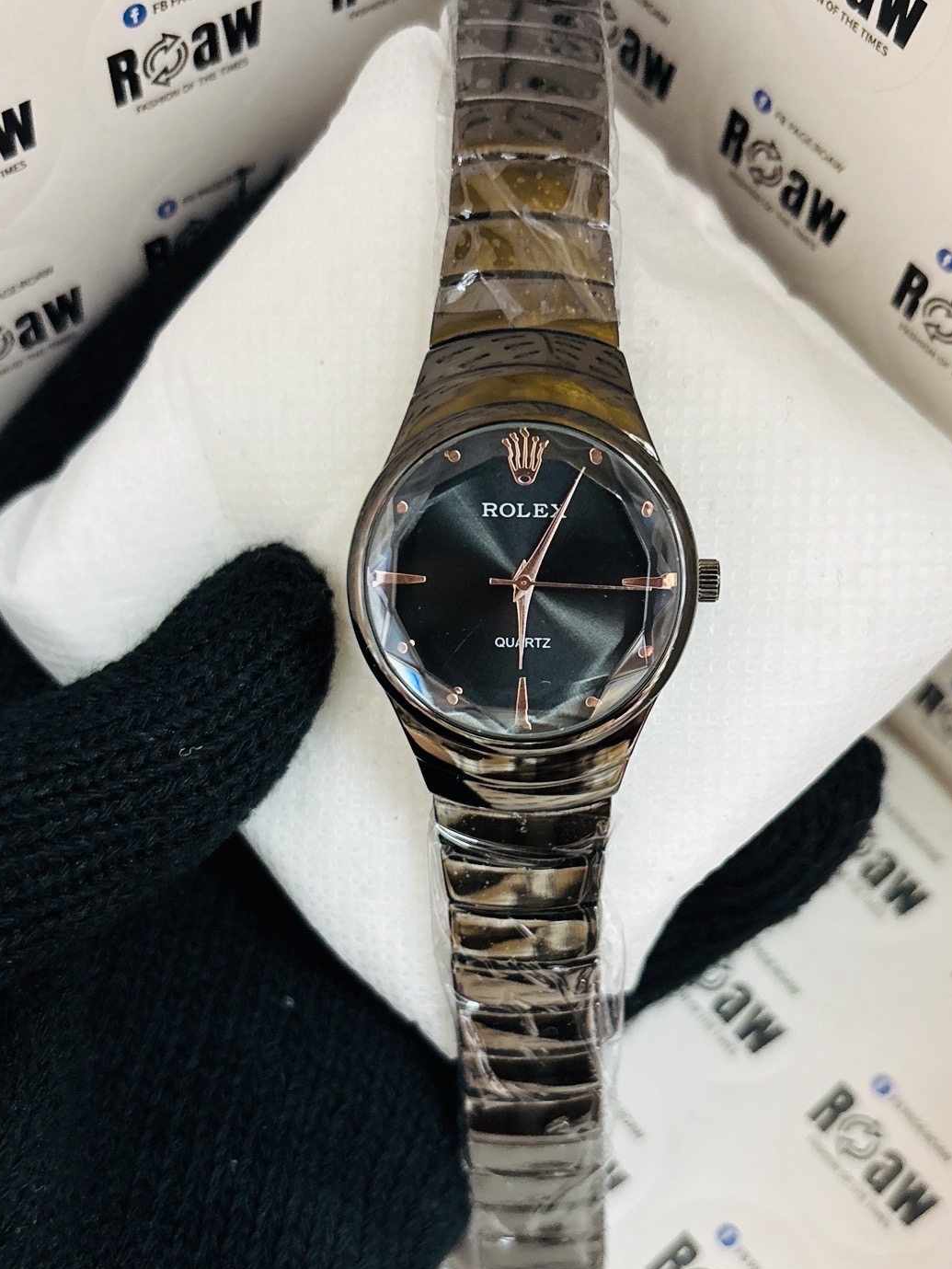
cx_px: 526
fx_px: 1393
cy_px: 646
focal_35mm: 38
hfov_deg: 37.7
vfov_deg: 49.0
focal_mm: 5.96
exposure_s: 1/50
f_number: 1.6
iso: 320
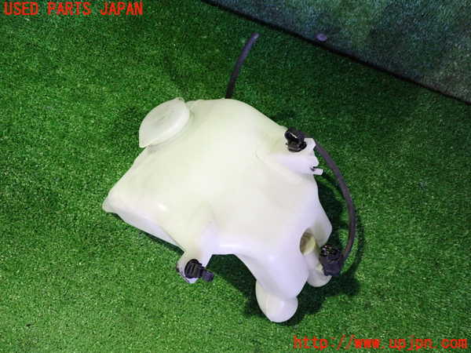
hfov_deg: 60.0
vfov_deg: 46.8
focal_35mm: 30
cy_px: 176
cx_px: 236
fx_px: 408
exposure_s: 1/30
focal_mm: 5.4
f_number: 2.3
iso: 800
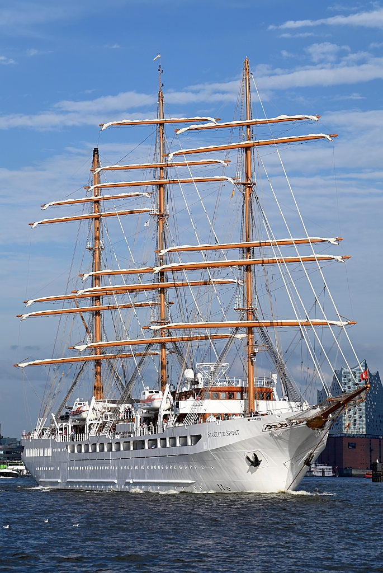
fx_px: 1910
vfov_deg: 17.0
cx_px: 192
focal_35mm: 120
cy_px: 286
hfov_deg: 11.4
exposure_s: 1/640
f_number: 5.6
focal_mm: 120
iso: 100
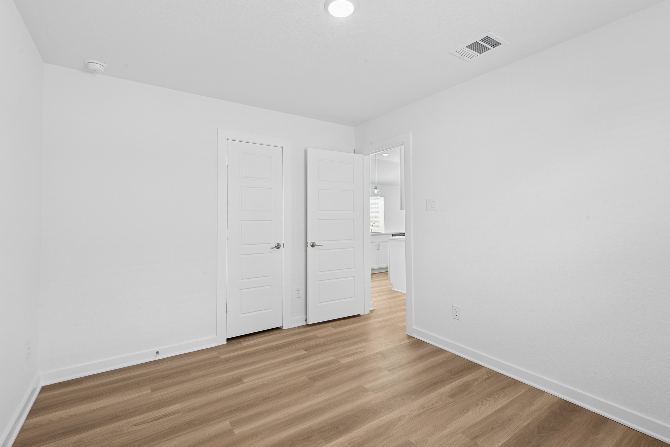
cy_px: 224
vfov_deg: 73.8
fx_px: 298
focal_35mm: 16
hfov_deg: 96.7
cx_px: 335
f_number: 9
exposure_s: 1/3
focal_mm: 16
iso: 160
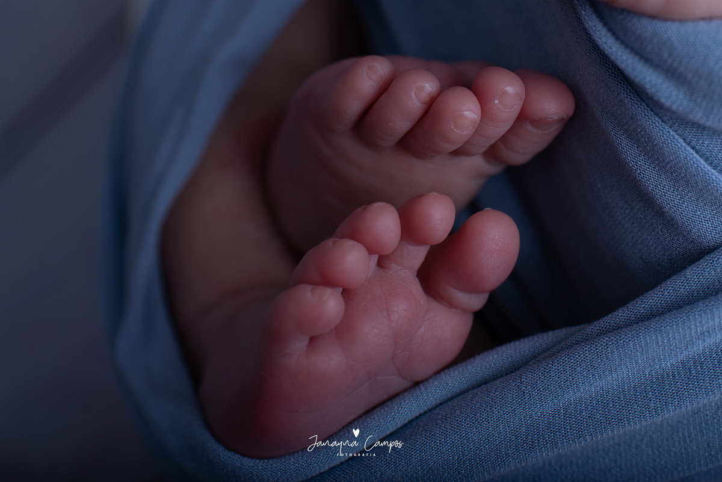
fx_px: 702
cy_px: 241
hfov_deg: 54.4
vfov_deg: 37.9
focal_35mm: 35
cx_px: 361
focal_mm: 35
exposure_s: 1/200
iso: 50
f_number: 3.5
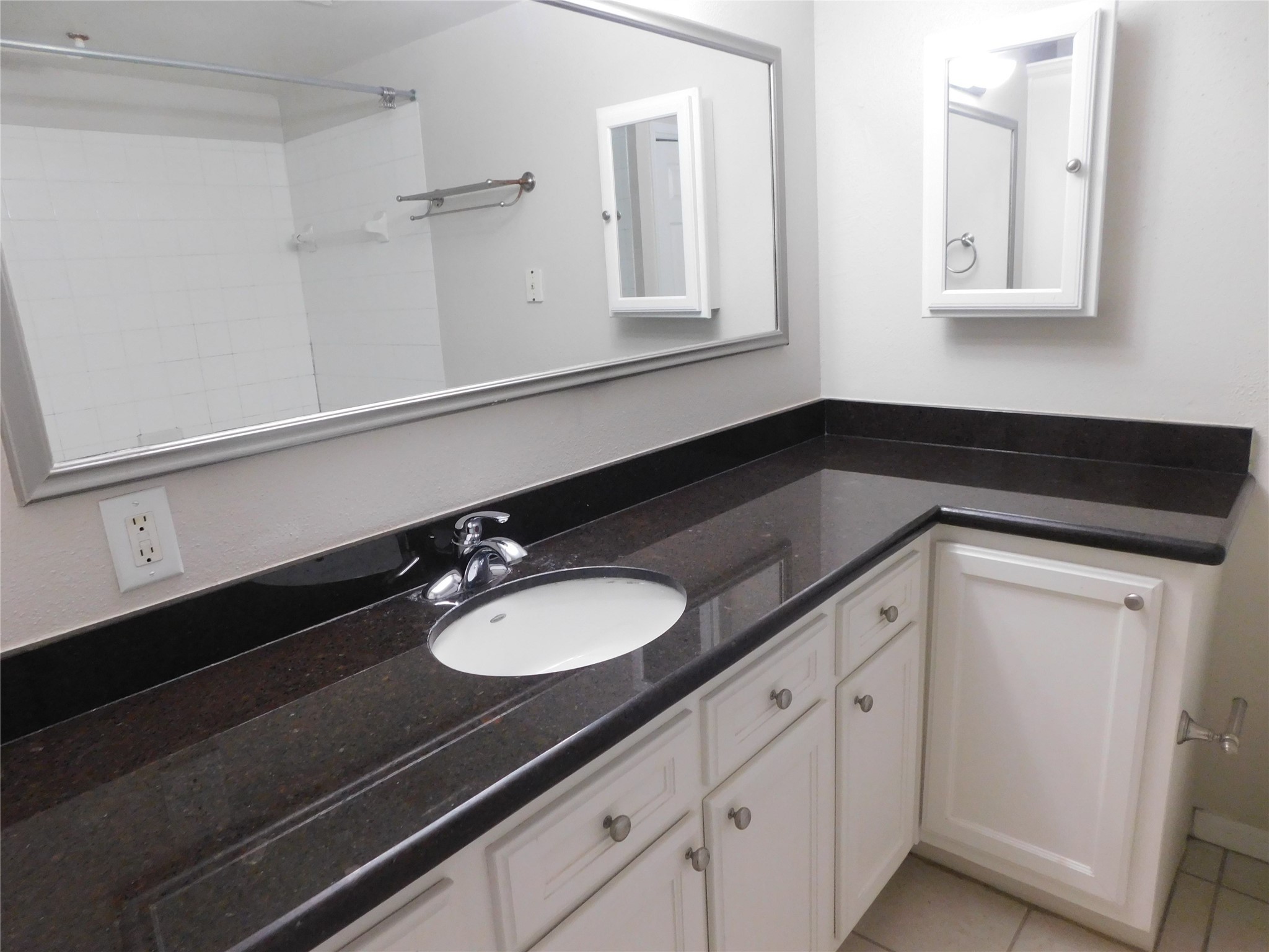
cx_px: 634
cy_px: 476
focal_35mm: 23
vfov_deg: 58.9
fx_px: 843
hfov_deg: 73.9
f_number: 3
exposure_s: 1/25
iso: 400
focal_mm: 4
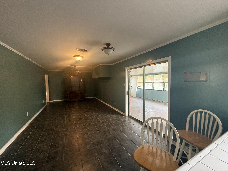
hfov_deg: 102.1
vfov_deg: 85.7
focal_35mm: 14
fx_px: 92
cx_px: 114
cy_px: 86
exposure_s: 1/68
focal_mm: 2.22
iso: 320
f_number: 2.2
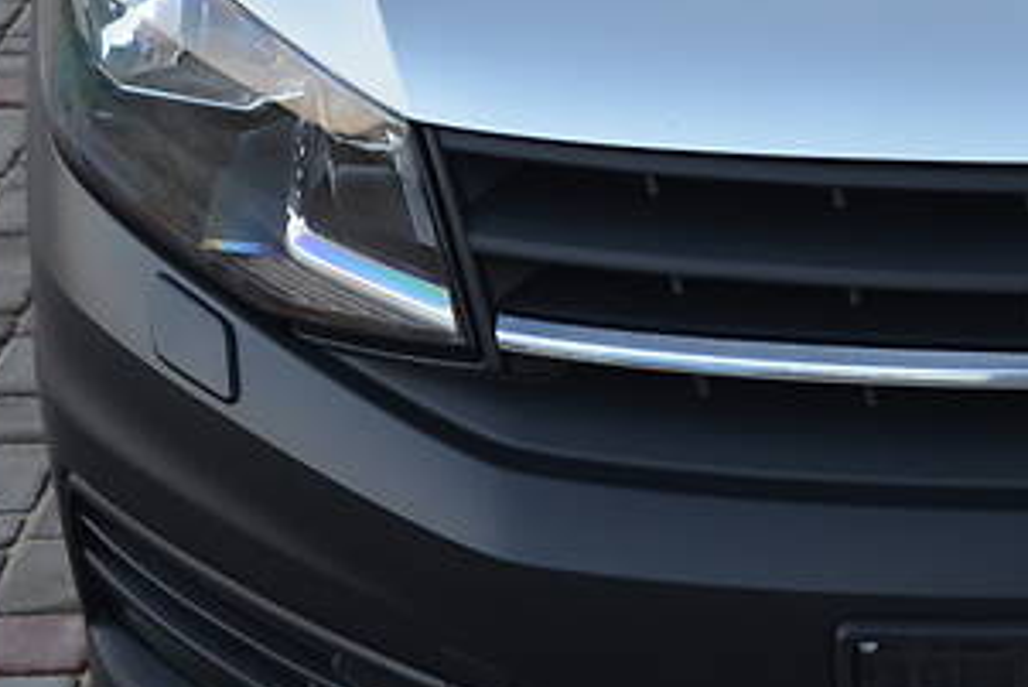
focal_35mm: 99
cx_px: 1206
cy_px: 109
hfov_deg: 19.4
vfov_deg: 13.7
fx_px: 2837
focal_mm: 25
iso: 400
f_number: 4.5
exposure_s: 1/80
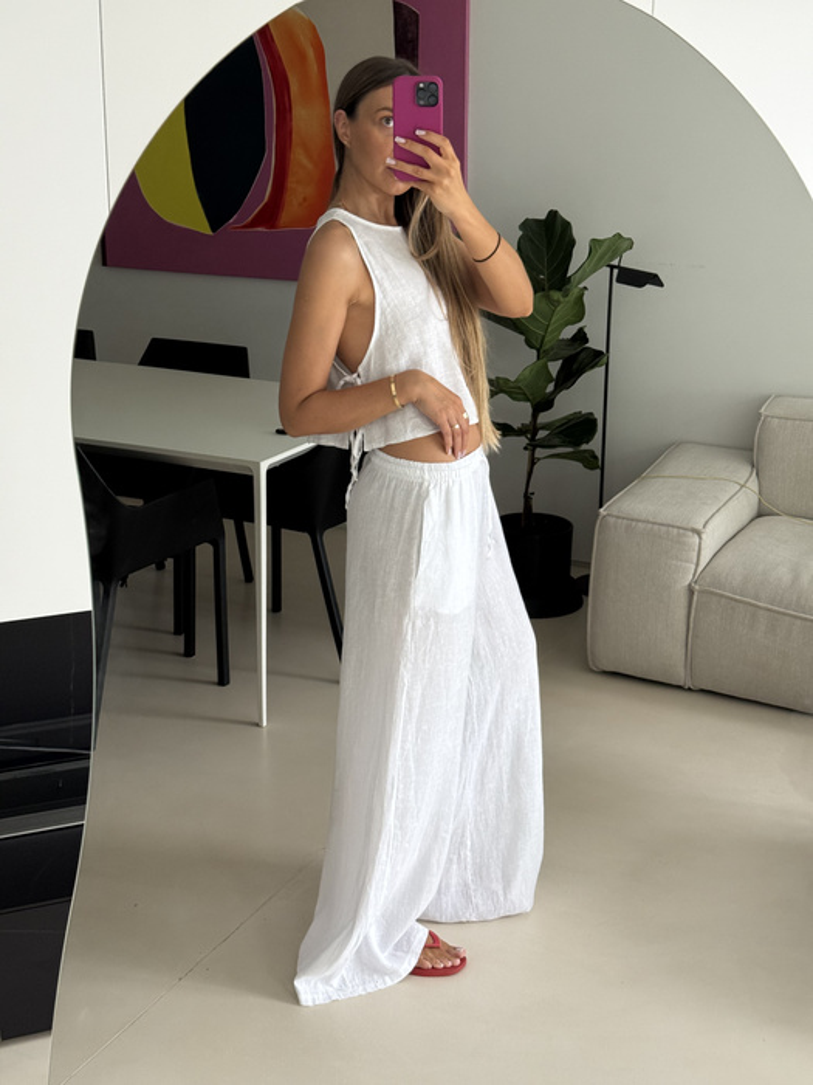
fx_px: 1503
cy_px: 542
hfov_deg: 30.3
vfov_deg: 39.7
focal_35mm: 48
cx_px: 406
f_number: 1.78
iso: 160
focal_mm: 6.76
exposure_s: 1/60
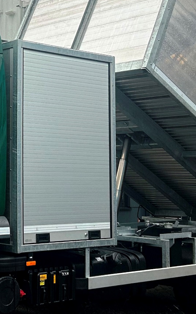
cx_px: -26
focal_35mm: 78
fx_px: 667
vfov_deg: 26.4
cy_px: 122
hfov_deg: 16.2
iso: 50
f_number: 1.5
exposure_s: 1/552
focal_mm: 5.7
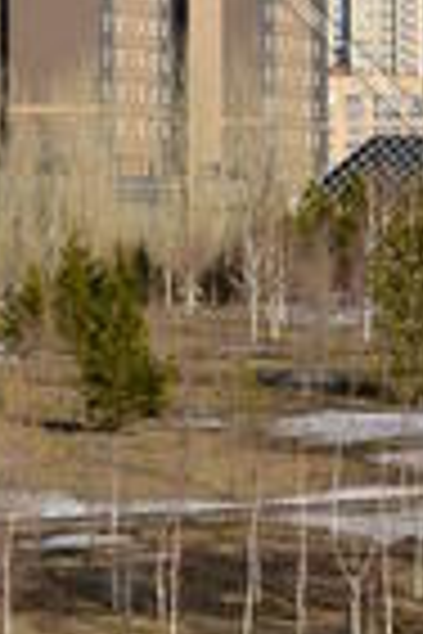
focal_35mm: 340
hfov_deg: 4.0
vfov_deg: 6.0
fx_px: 5993
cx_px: -25
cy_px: -319
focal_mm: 55
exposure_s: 1/250
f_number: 9
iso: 100
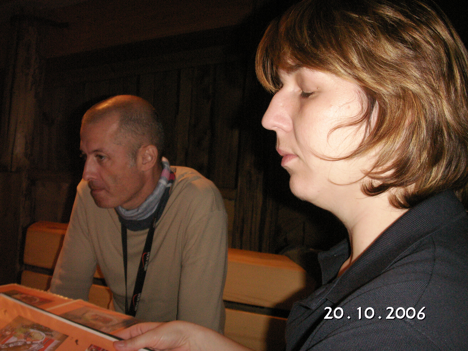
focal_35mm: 37
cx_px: 234
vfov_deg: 38.7
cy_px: 176
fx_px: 500
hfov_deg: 50.1
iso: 160
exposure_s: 1/40
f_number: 3.5
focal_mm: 7.7
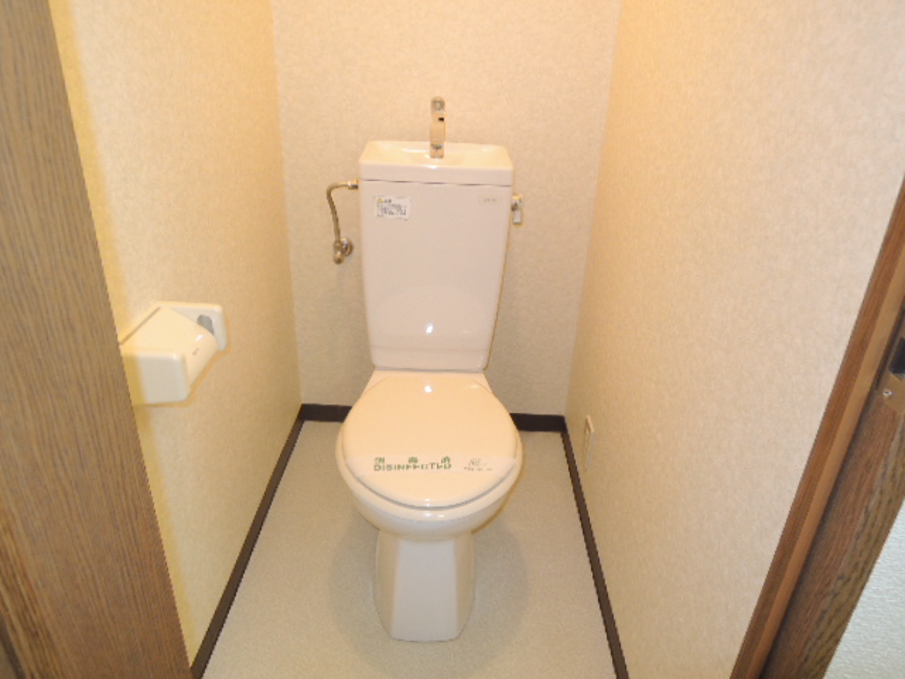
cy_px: 340
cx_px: 452
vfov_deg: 56.8
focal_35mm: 24
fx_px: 627
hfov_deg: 71.6
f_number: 2.8
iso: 320
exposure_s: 1/40
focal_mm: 4.3
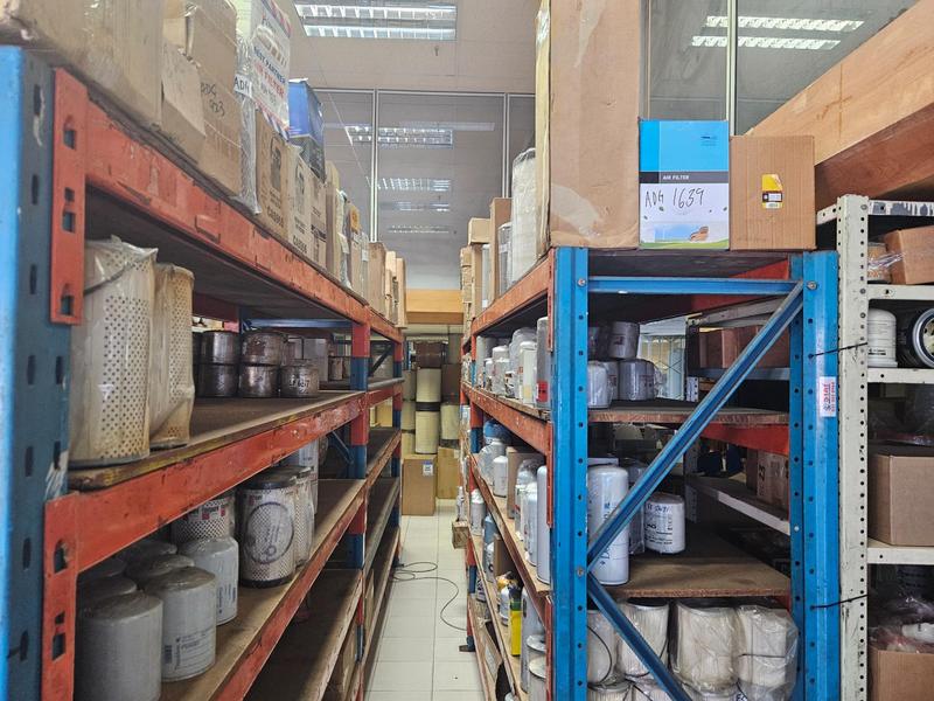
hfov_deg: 73.9
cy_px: 350
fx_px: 621
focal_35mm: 23
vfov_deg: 58.9
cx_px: 467
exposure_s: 1/100
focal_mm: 5.4
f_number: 1.8
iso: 800
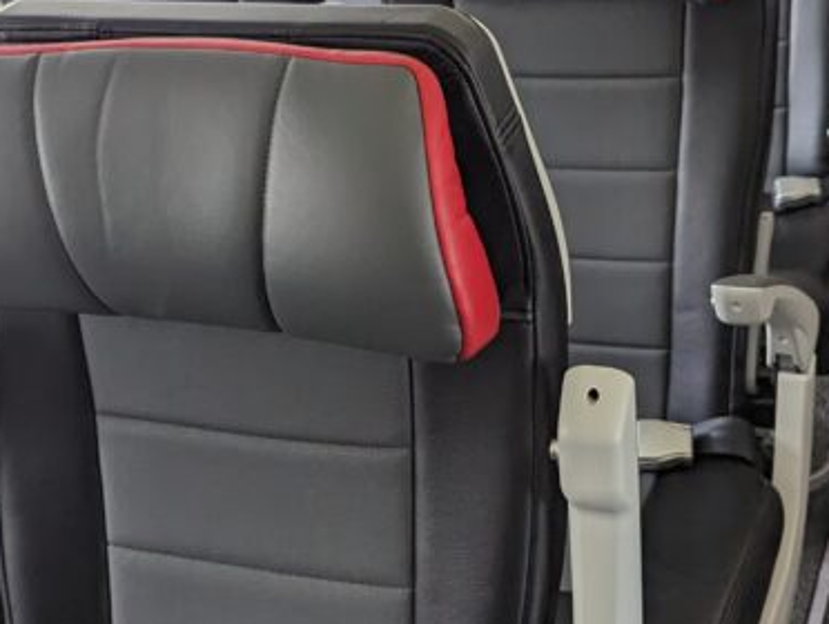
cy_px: 282
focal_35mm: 66
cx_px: 310
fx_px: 1583
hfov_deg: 29.2
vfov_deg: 22.3
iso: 330
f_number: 1.85
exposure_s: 1/563
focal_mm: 6.81
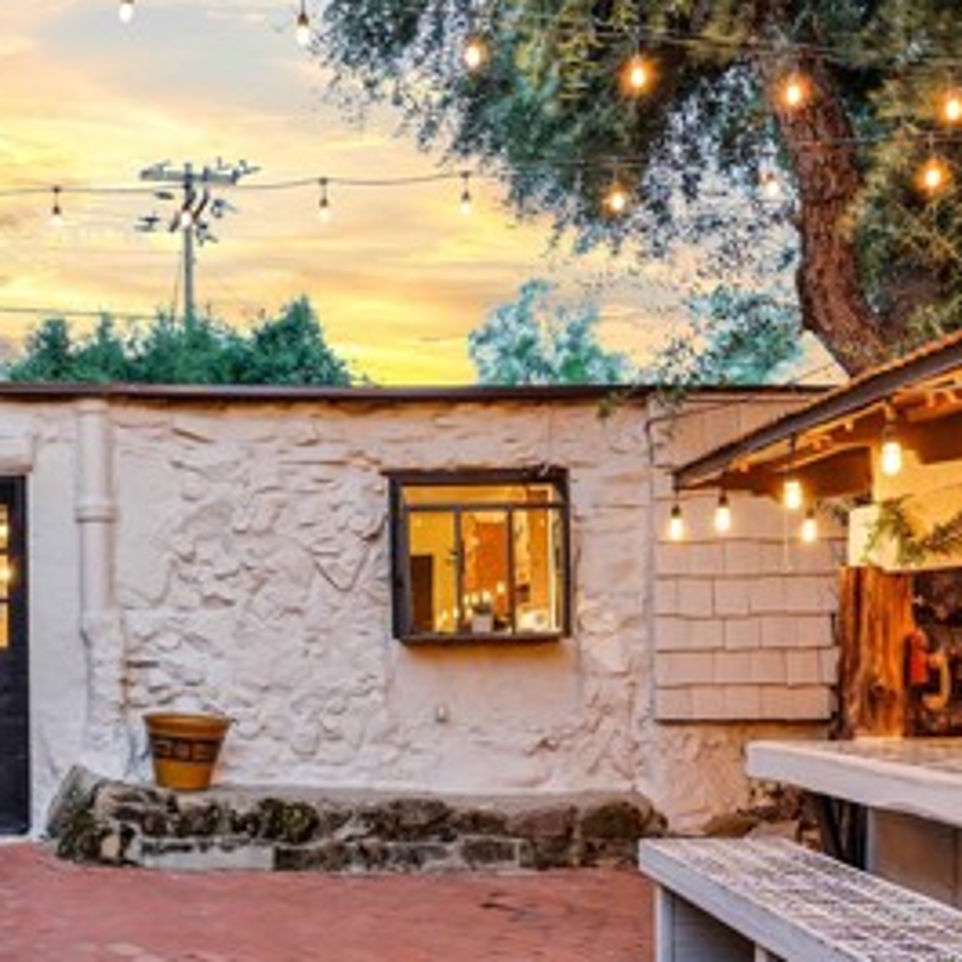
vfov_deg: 38.7
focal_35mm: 43
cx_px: 207
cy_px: 639
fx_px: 1352
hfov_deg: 37.9
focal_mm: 21
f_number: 8
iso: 100
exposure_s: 4
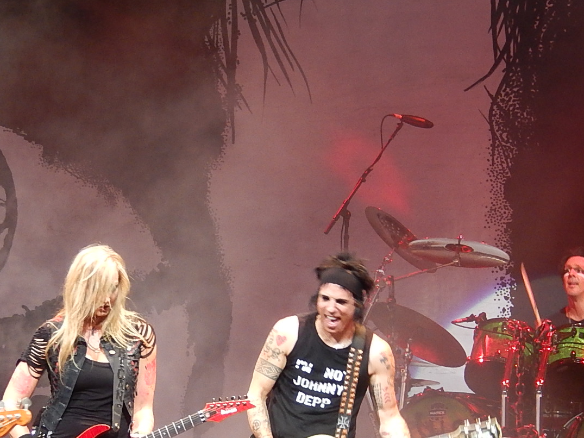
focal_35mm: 222
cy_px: 356
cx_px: 109
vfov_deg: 6.7
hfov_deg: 8.9
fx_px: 3745
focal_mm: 18.9
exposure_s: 1/30
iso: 250
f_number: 5.3
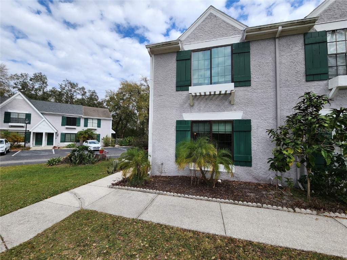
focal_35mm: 13
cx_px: 174
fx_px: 130
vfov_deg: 89.9
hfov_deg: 106.2
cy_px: 130
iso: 50
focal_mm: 2.2
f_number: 2.2
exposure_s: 1/1681
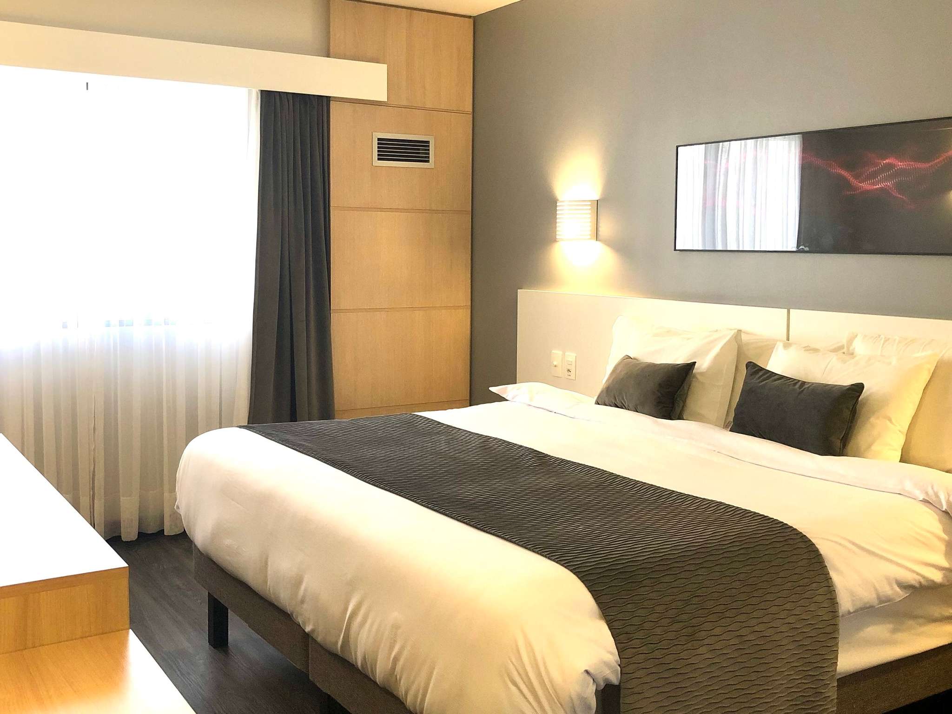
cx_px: 476
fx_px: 770
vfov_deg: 49.7
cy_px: 357
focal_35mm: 28
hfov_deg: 63.4
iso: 40
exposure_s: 1/17
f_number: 1.8
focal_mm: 3.99
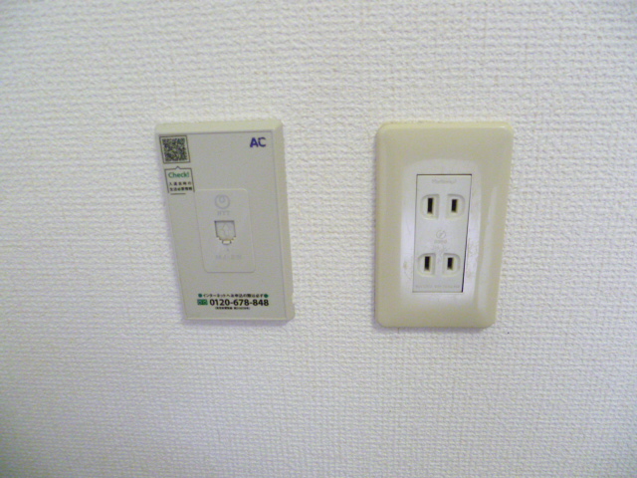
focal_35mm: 28
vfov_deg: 49.7
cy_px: 239
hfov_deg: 63.4
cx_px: 318
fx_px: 515
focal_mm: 5
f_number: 2.8
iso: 800
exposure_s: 1/60
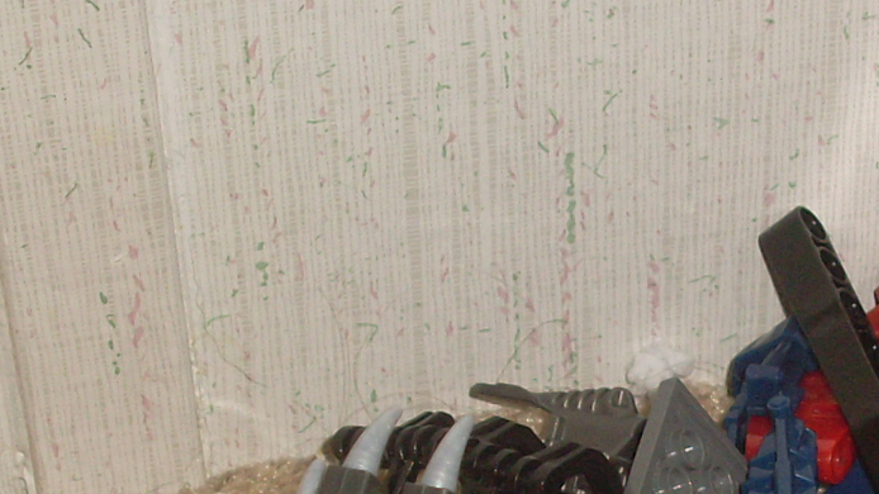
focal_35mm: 193
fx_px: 4497
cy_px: 685
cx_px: 959
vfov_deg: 6.2
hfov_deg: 11.0
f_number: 9.9
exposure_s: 1/60
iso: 100
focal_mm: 9.9
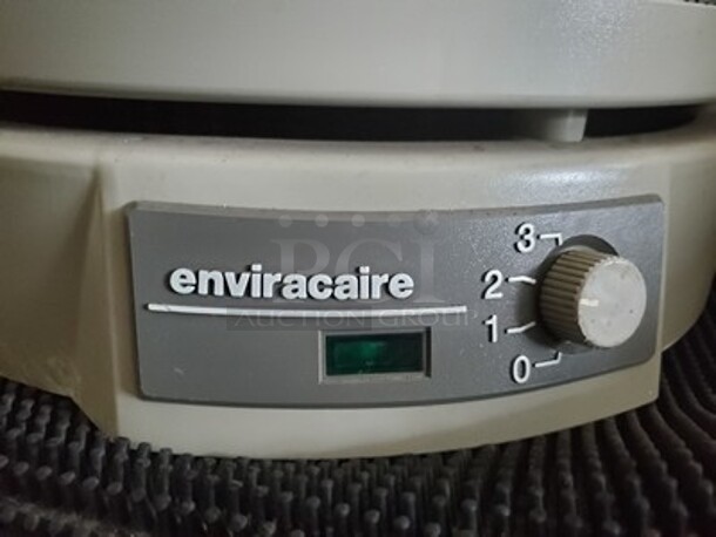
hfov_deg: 67.3
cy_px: 268
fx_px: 538
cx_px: 358
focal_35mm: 26
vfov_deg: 53.1
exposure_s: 1/50
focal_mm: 4.3
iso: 1000
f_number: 1.5
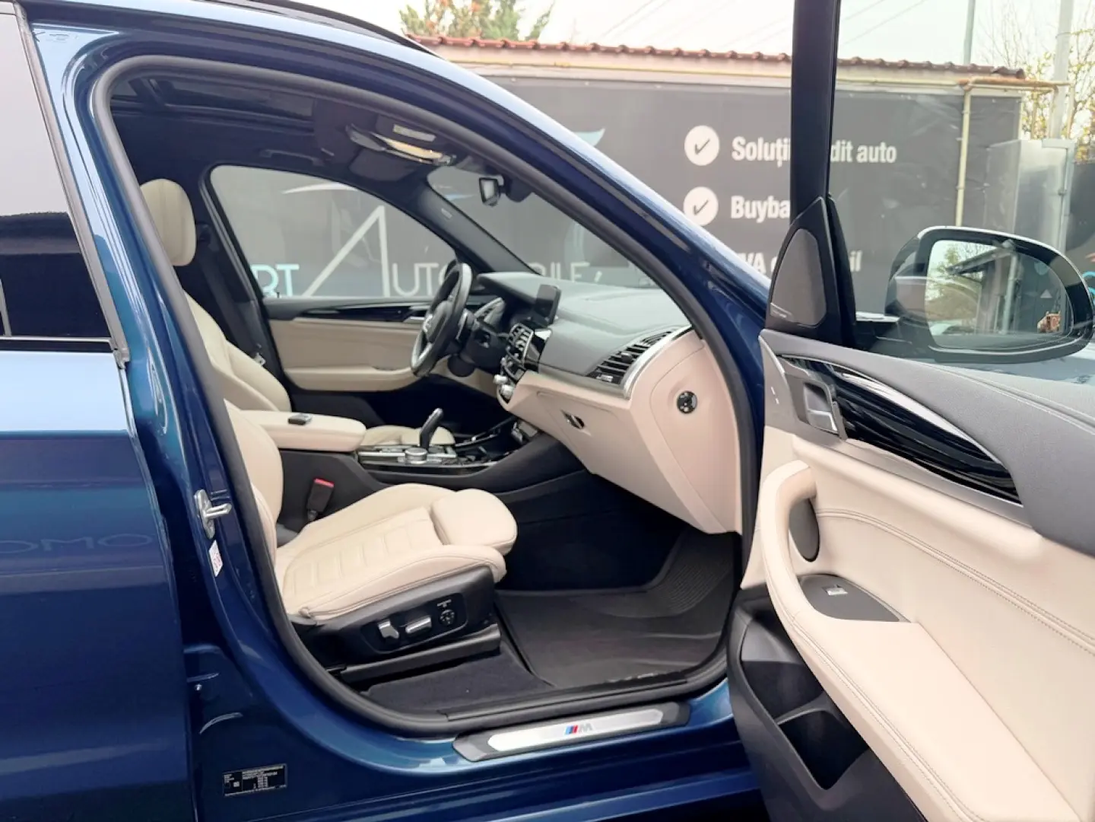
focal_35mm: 24
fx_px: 759
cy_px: 411
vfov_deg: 56.8
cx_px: 548
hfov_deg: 71.6
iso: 64
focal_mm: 6.76
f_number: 1.78
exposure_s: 1/221
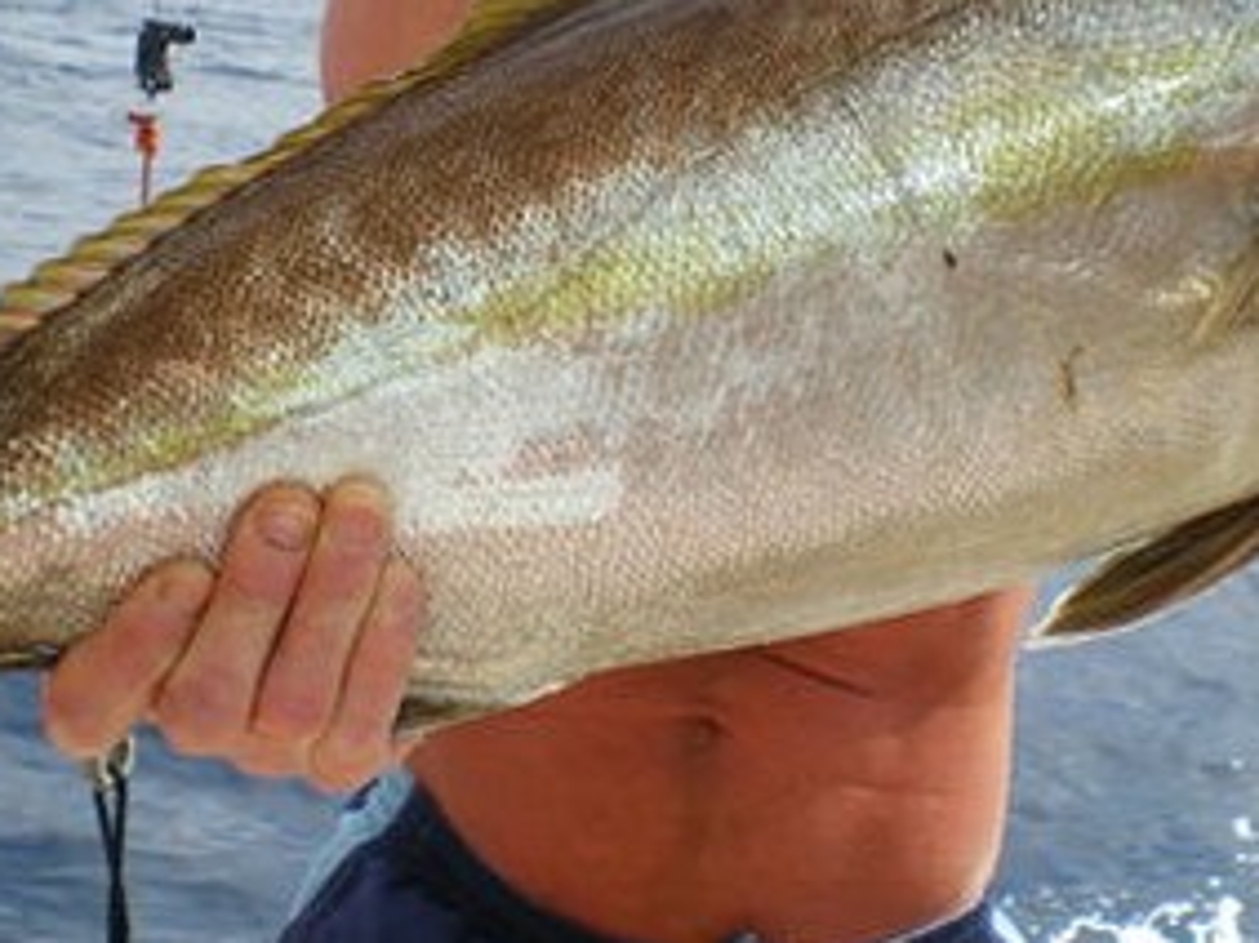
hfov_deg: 24.4
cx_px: 676
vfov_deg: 18.3
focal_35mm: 80
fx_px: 2908
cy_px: 258
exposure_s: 1/320
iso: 50
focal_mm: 6.3
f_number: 4.6
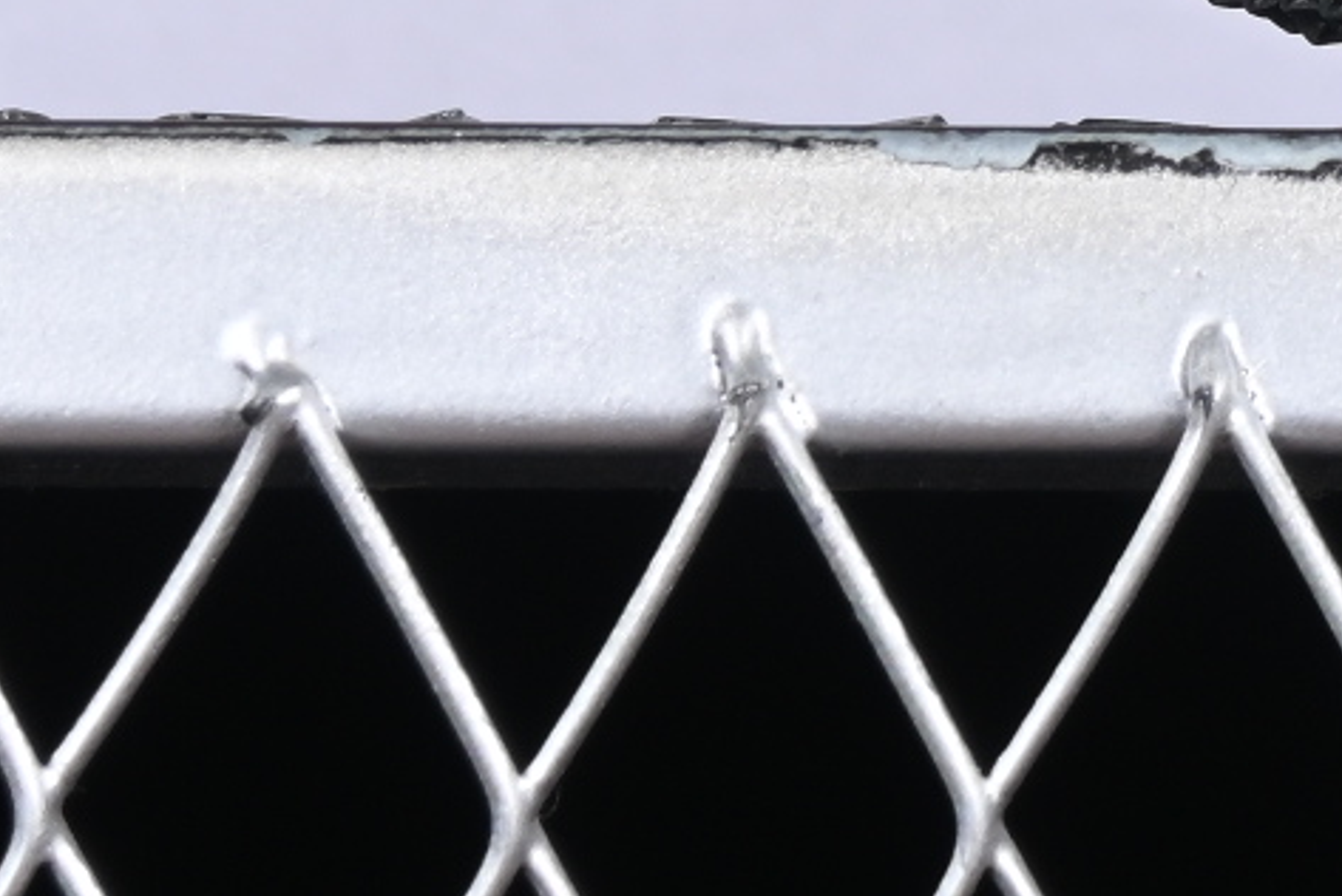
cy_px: -1438
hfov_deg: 4.6
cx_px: 2746
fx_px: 16449
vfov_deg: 3.1
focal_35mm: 441
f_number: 6.3
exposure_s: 1/60
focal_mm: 50
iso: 160
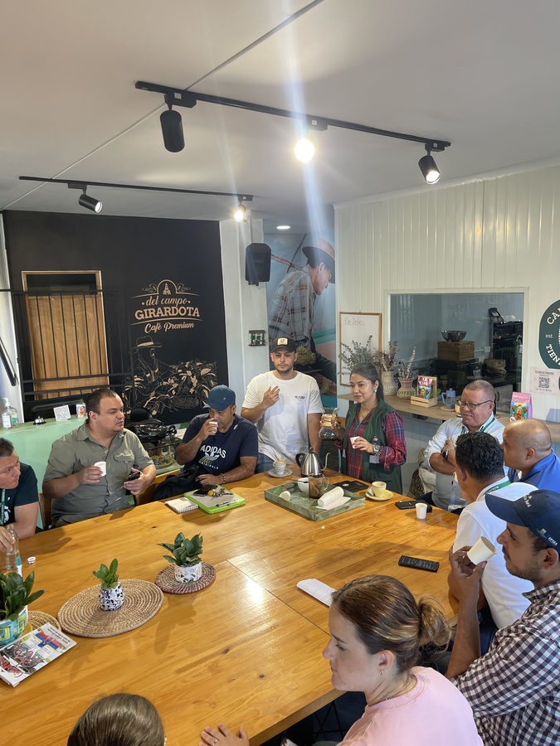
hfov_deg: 54.9
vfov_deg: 69.4
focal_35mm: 25
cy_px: 373
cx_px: 280
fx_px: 539
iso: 125
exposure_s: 1/107
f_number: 1.6
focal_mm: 5.1
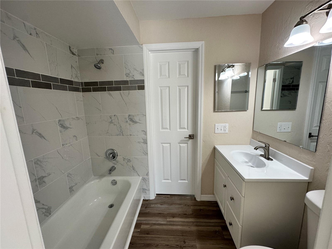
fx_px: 134
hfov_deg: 102.1
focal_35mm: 14
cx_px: 166
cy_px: 124
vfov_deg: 85.7
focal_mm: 2.22
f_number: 2.2
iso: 125
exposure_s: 1/120
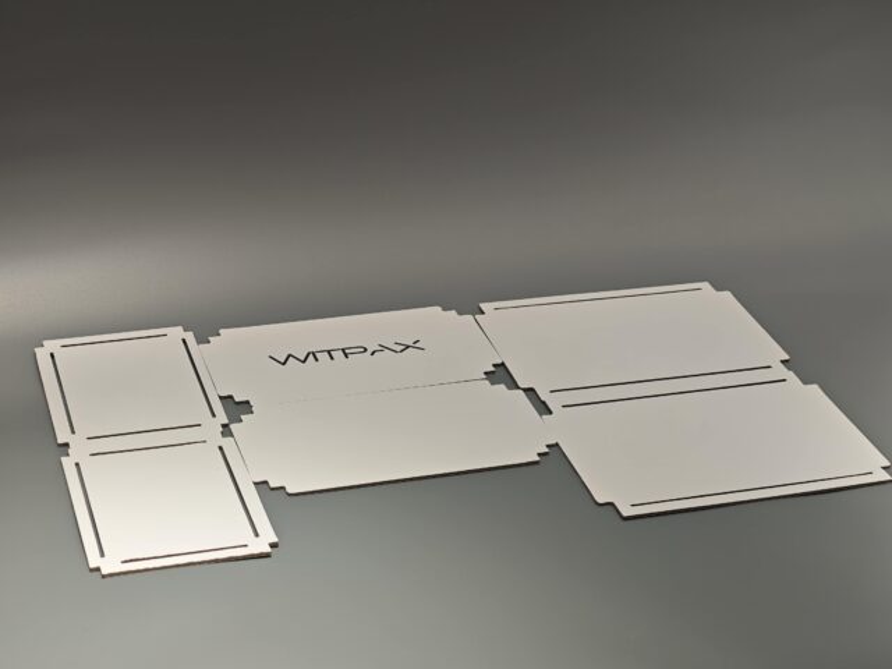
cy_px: 334
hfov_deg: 26.0
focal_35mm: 75
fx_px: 1933
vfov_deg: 19.6
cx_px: 446
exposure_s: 1/100
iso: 80
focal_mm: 10.1
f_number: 2
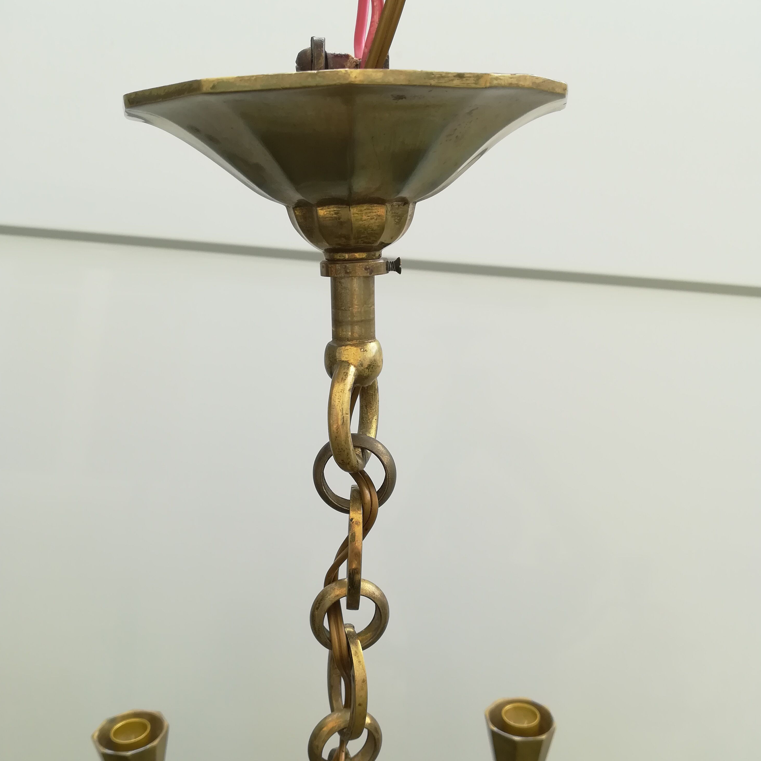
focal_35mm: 31
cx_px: 382
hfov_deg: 52.5
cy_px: 446
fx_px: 771
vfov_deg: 52.3
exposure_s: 1/225
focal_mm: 3.83
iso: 50
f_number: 2.2
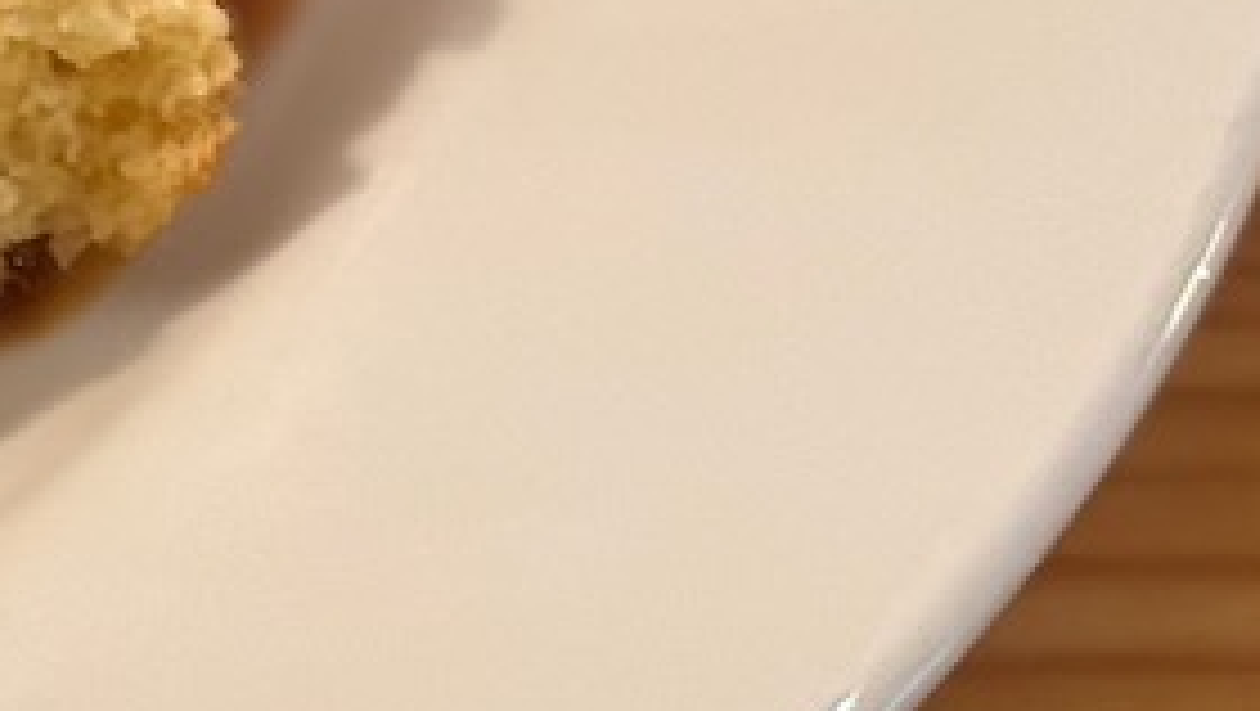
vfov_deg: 5.1
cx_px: -1170
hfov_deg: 8.6
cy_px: -382
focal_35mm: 239
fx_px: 7991
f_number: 1.78
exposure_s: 1/40
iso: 640
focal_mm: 6.86
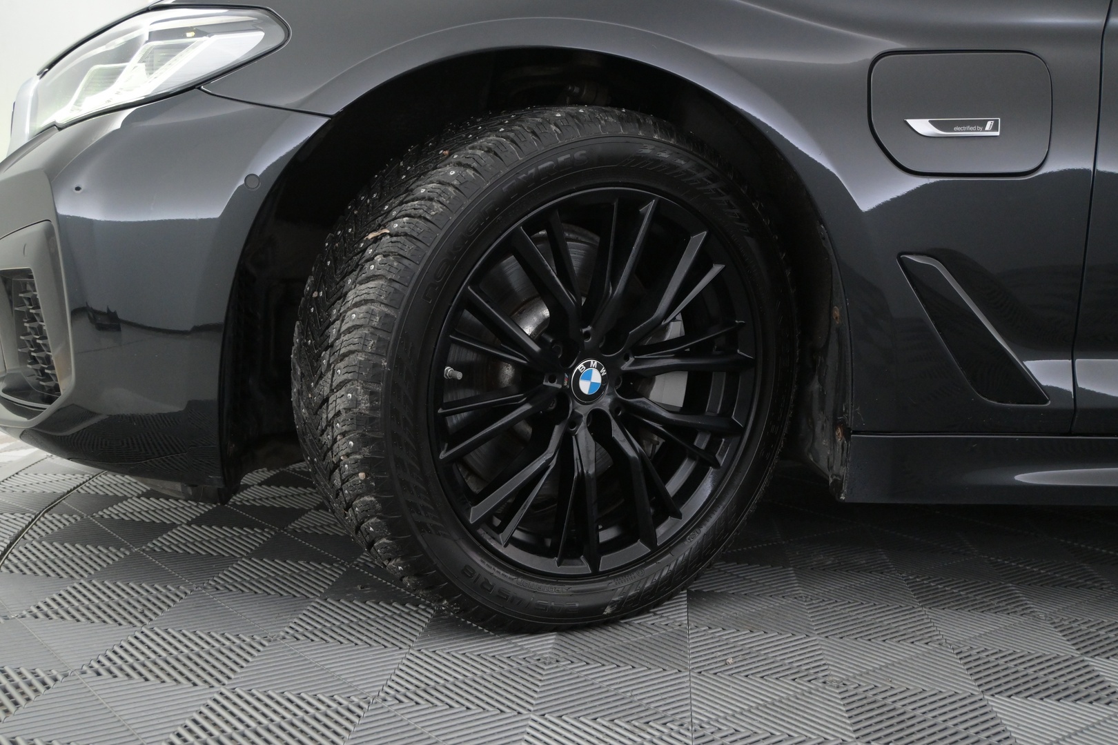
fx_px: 1141
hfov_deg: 52.2
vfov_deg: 36.2
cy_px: 372
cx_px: 559
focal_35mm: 37
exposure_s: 1/100
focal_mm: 24.5
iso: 2500
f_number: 5
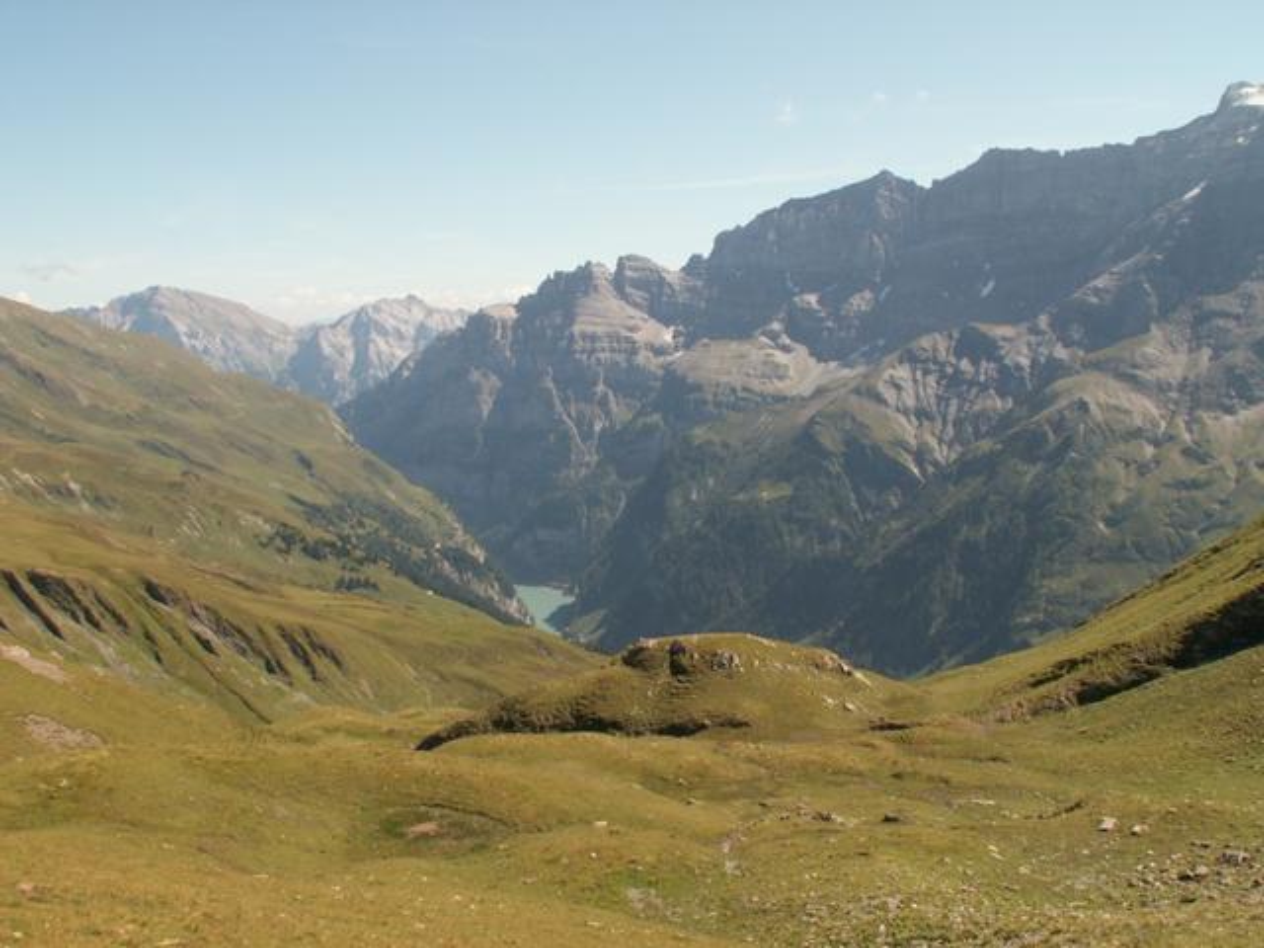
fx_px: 1278
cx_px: 632
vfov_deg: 40.7
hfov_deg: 52.6
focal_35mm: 35
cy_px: 474
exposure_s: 1/200
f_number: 5.6
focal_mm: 5.86
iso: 50
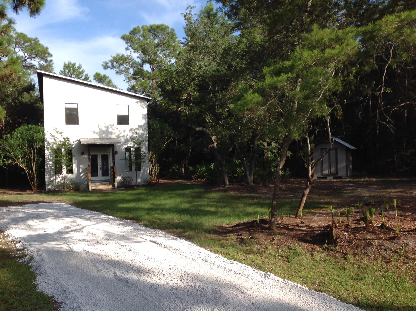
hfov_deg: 52.7
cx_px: 208
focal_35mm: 35
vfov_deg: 40.6
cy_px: 156
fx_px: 420
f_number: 2.4
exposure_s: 1/1008
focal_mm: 4.28
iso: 50
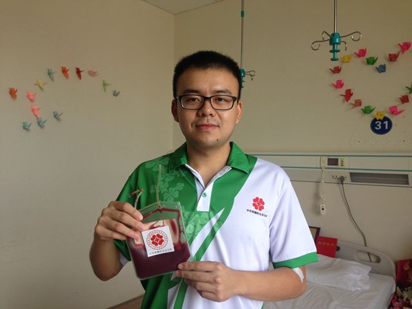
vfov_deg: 42.9
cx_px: 206
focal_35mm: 33
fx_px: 393
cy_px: 154
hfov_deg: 55.4
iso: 50
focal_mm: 4.12
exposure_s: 1/60
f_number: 2.4
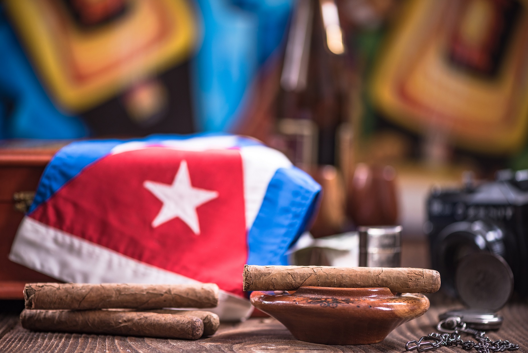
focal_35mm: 105
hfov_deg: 19.4
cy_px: 176
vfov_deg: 13.1
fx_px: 1541
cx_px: 264
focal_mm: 105
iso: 100
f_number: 9
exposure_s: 1/125
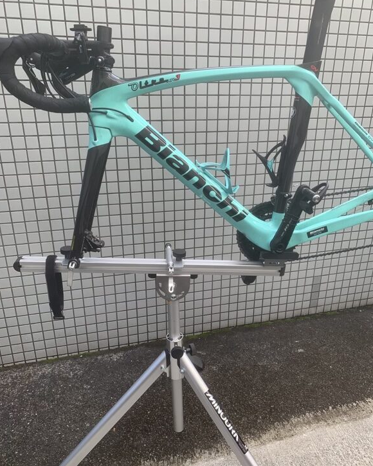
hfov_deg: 51.5
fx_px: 386
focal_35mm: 28
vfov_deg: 62.1
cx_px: 190
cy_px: 250
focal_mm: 4.25
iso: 25
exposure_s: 1/142
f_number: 1.8
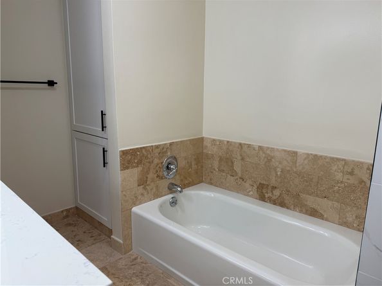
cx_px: 191
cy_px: 143
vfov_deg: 56.8
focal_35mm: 24
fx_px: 265
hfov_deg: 71.6
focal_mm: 6.76
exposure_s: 1/120
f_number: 1.78
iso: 80
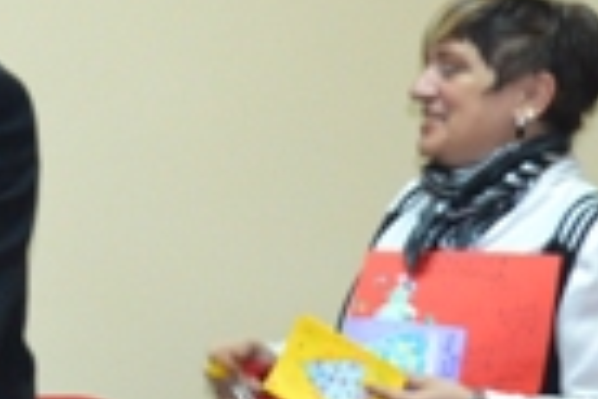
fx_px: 2890
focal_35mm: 174
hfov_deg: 11.3
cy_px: 258
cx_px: -329
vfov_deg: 7.9
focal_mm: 20
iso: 1000
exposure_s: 1/60
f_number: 3.8
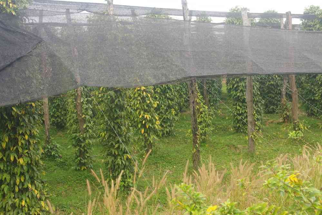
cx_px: 161
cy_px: 108
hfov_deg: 46.4
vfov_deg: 31.9
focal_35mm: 42
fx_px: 376
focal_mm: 28
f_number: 7.1
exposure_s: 1/60
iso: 200
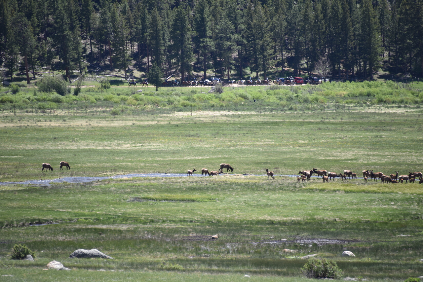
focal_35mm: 300
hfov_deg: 6.9
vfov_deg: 4.6
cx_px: 212
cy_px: 141
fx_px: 3526
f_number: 5.6
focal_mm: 300
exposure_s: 1/640
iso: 280
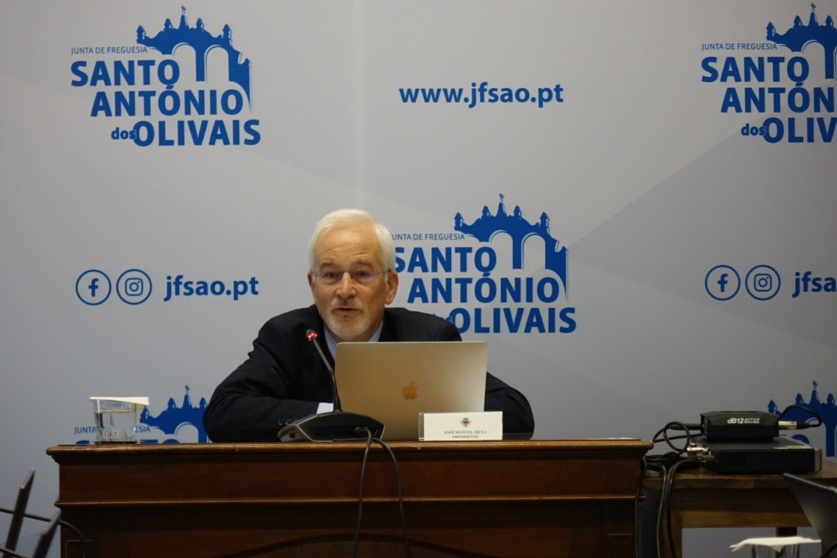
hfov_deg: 13.2
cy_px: 279
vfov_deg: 8.8
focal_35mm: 156
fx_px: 3627
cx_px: 418
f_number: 2.8
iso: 800
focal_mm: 57.31
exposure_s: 1/80
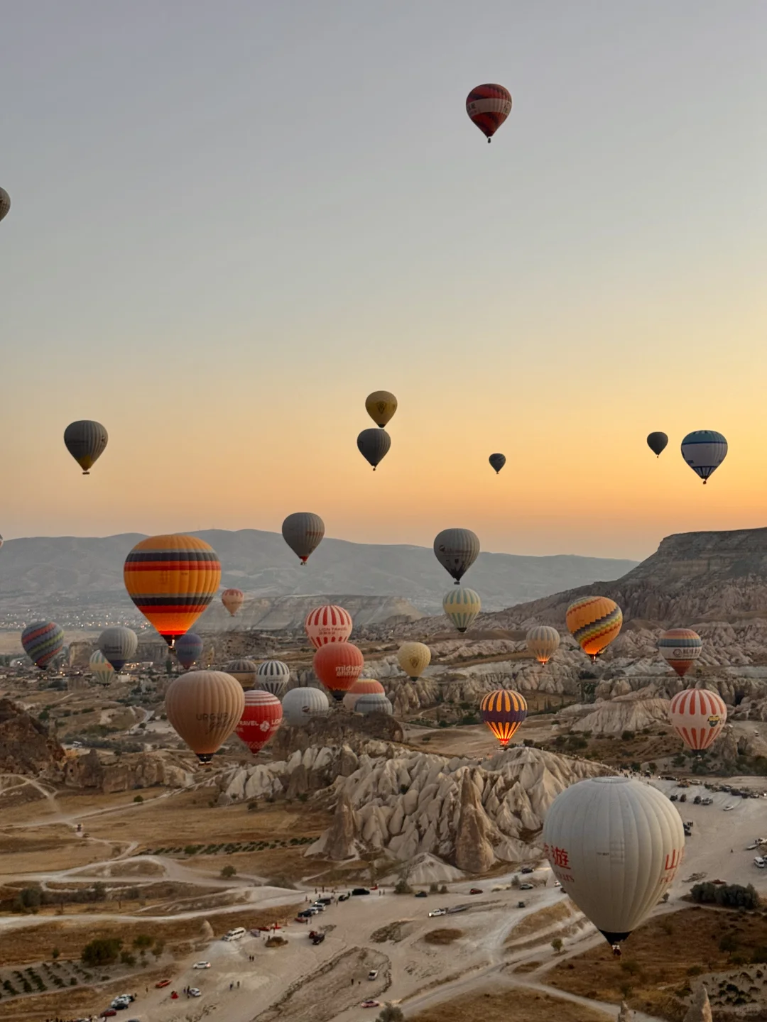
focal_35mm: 48
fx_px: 1418
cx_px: 384
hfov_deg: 30.3
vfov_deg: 39.7
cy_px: 511
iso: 100
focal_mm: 6.76
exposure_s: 1/114
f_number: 1.78
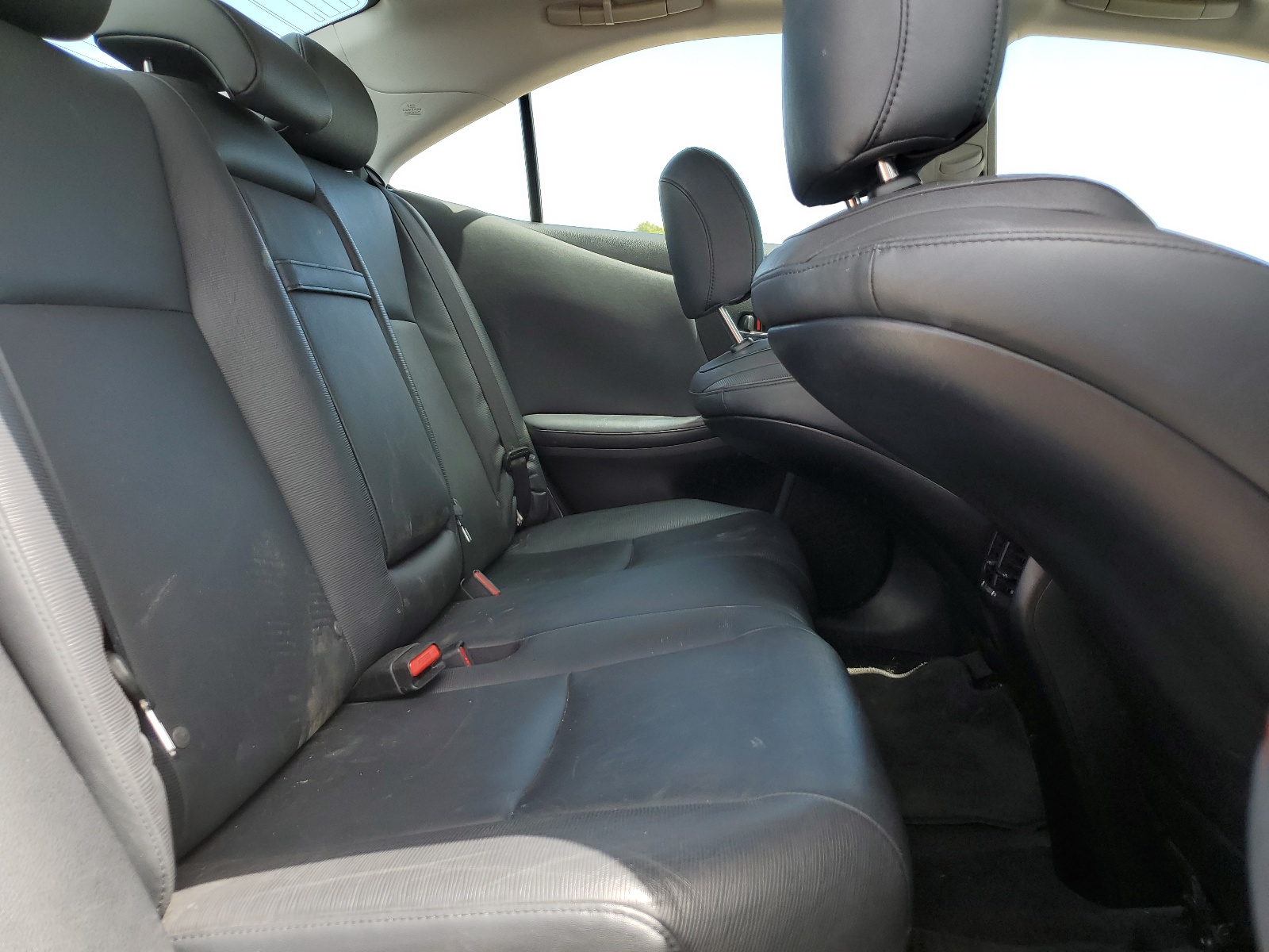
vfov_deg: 53.1
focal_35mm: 26
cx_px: 634
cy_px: 476
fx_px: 953
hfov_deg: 67.3
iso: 50
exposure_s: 1/556
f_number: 1.5
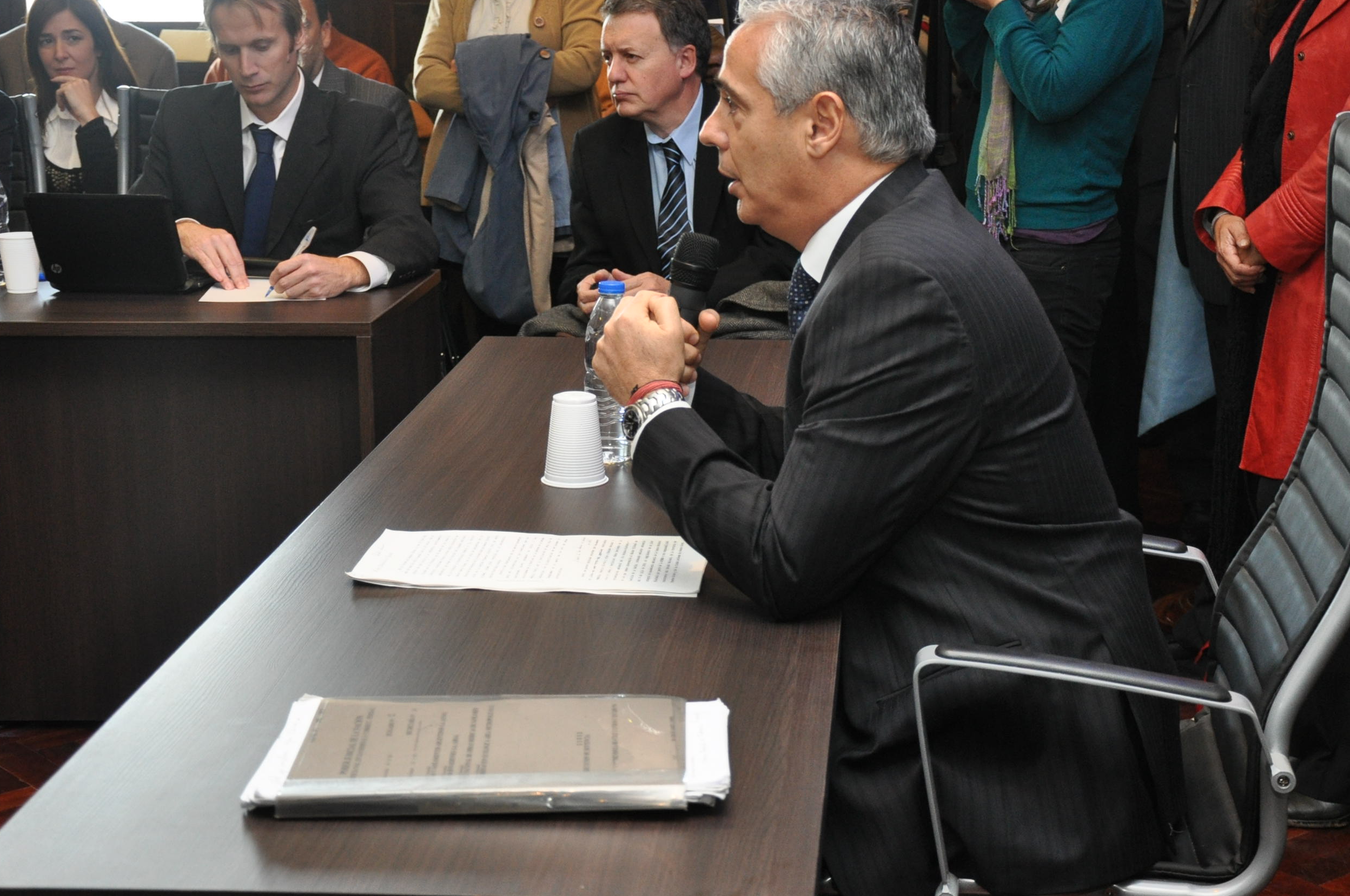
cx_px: 750
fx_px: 2534
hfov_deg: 29.8
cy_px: 350
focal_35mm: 68
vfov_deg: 20.0
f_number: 5.6
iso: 800
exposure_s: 1/60
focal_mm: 35
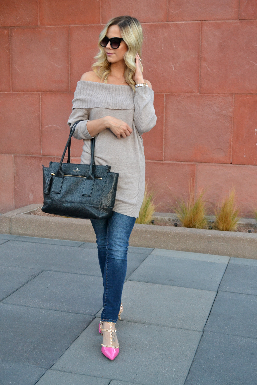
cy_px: 192
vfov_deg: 41.1
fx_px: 514
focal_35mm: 48
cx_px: 128
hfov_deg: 28.1
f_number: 5.6
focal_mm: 32
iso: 1600
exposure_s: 1/100
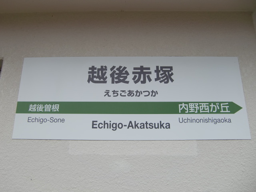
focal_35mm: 28
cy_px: 96
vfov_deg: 49.7
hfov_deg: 63.4
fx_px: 207
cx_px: 128
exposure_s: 1/125
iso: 64
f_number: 2.6
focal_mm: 4.9
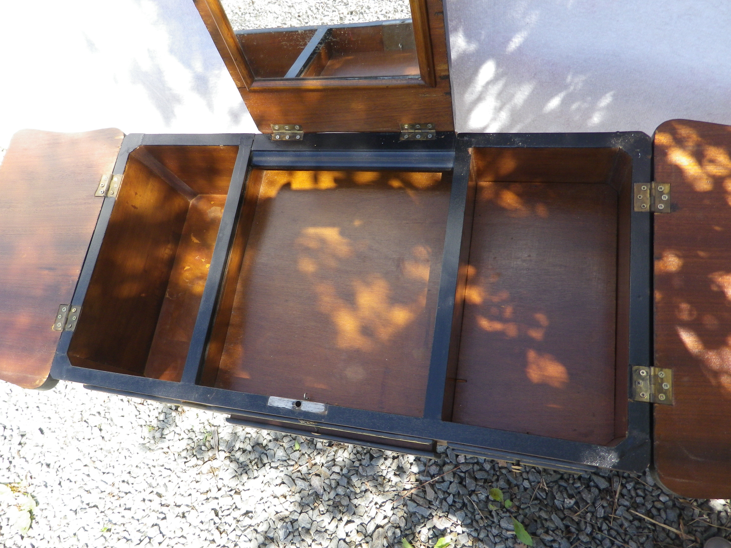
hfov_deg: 69.4
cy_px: 274
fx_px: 528
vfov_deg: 54.9
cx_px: 366
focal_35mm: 25
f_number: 3.5
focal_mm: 4.5
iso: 80
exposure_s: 1/160
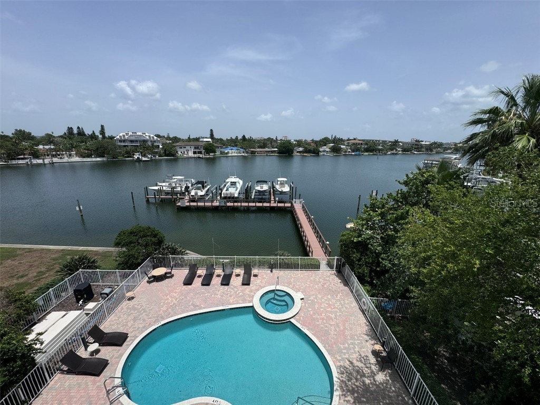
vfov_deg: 85.7
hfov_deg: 102.1
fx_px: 218
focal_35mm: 14
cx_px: 270
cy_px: 202
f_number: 2.2
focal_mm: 2.22
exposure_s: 1/2494
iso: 50
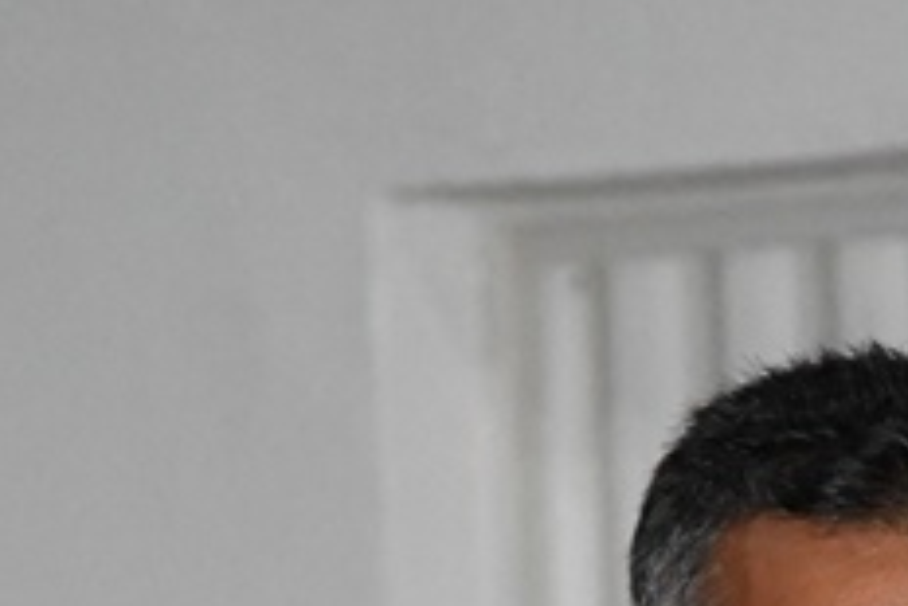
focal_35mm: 661
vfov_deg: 2.1
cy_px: 1296
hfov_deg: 3.1
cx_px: 900
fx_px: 16682
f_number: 6.3
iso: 6400
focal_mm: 100
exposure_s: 1/80
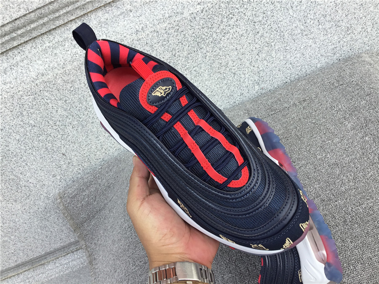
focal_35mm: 31
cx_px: 190
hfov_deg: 58.4
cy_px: 142
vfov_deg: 45.4
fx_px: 339
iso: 25
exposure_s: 1/314
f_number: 2.4
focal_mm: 3.3
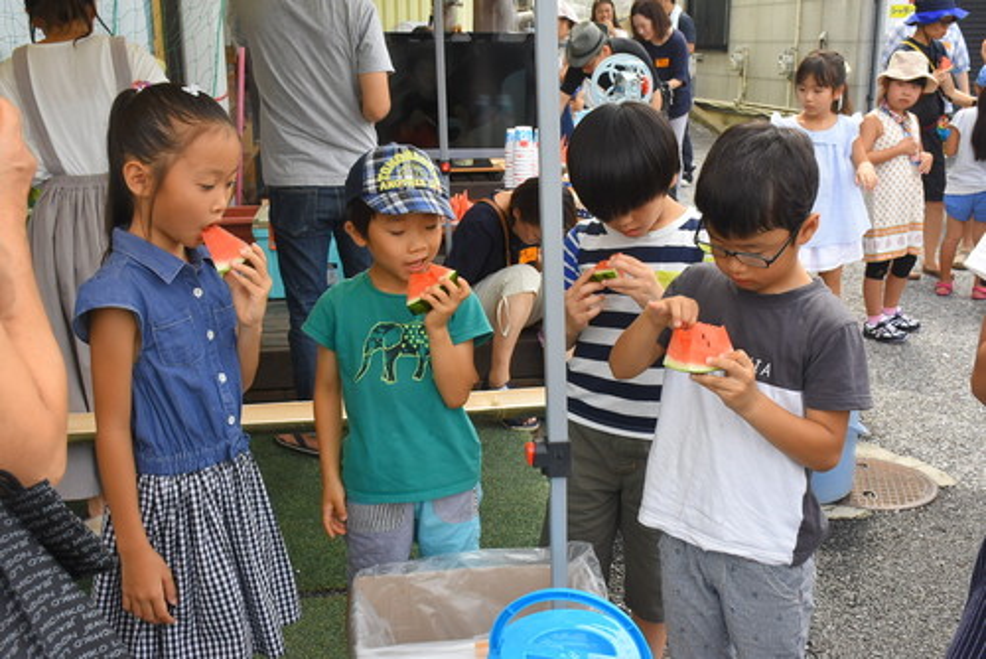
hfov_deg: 49.5
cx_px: 493
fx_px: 1069
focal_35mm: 39
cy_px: 330
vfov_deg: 34.3
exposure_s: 1/400
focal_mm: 26
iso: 1000
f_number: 10
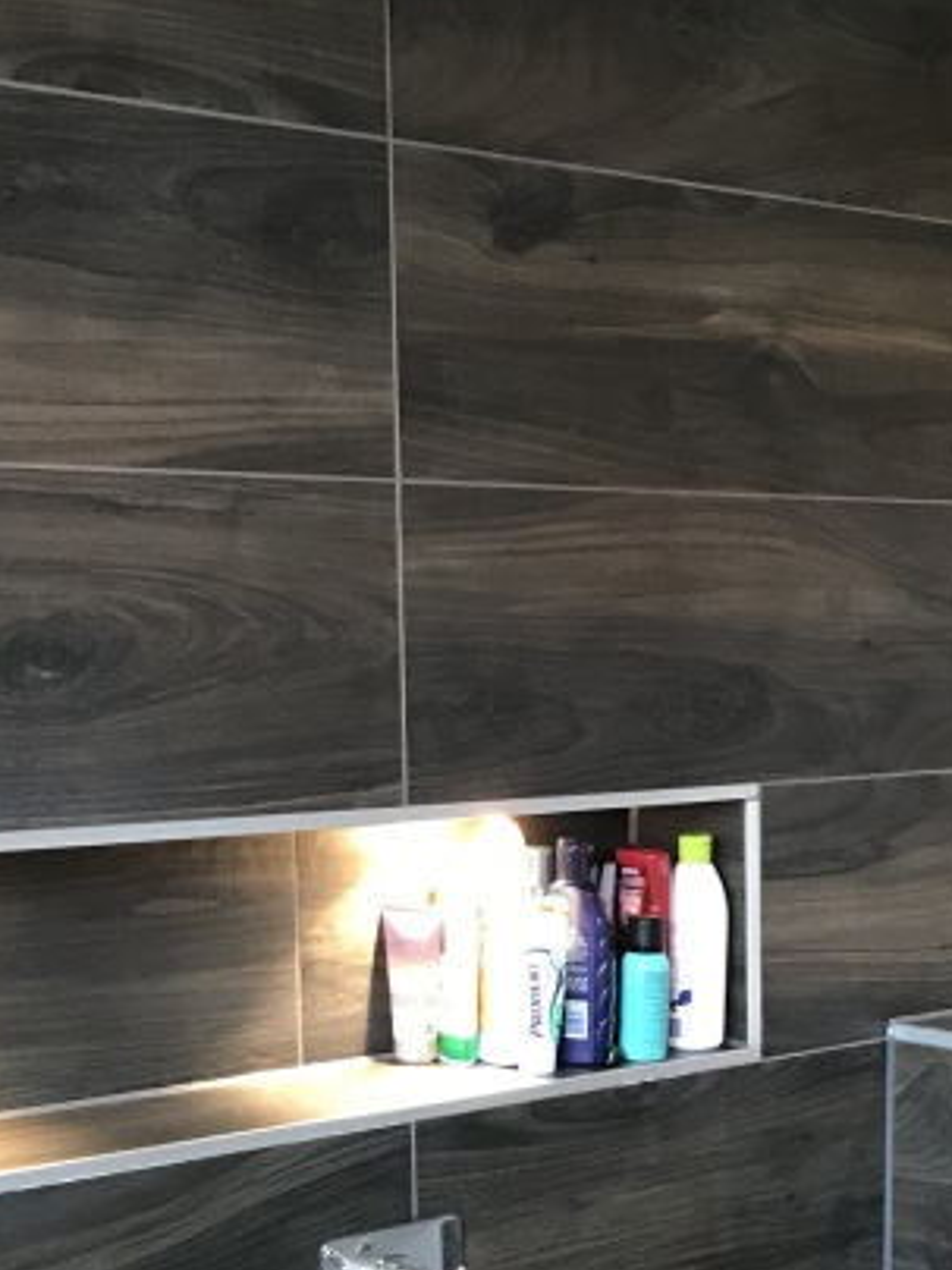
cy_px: 1019
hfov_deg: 20.4
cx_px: 820
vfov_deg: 26.9
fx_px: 2603
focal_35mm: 71
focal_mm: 3.99
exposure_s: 1/17
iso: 80
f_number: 1.8
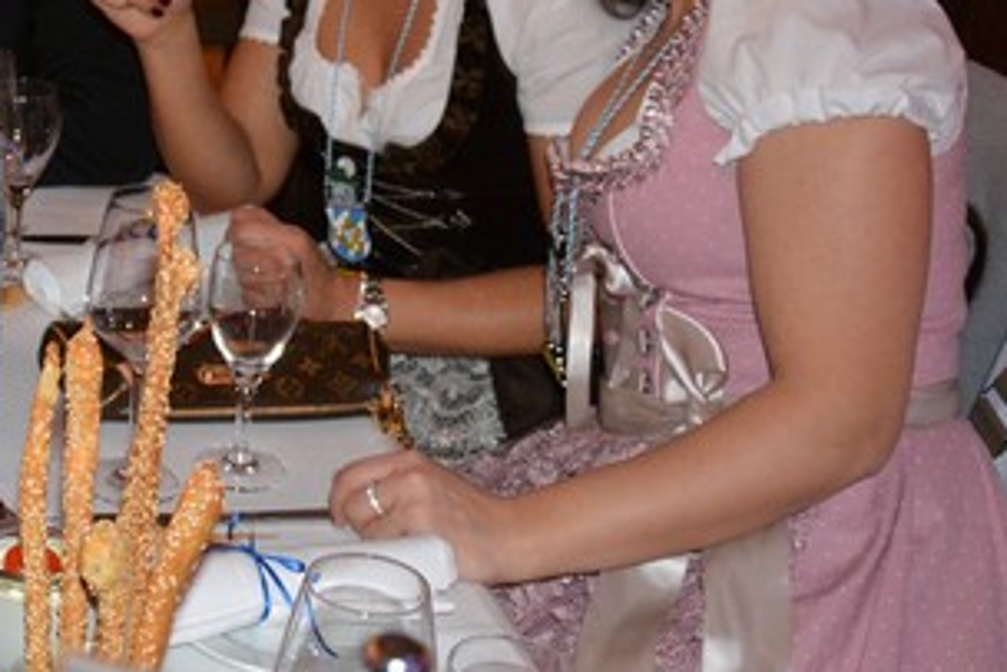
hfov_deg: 26.0
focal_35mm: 71
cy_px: -127
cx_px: -139
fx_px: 1987
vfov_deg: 18.3
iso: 2000
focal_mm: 18
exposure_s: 1/60
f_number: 3.5
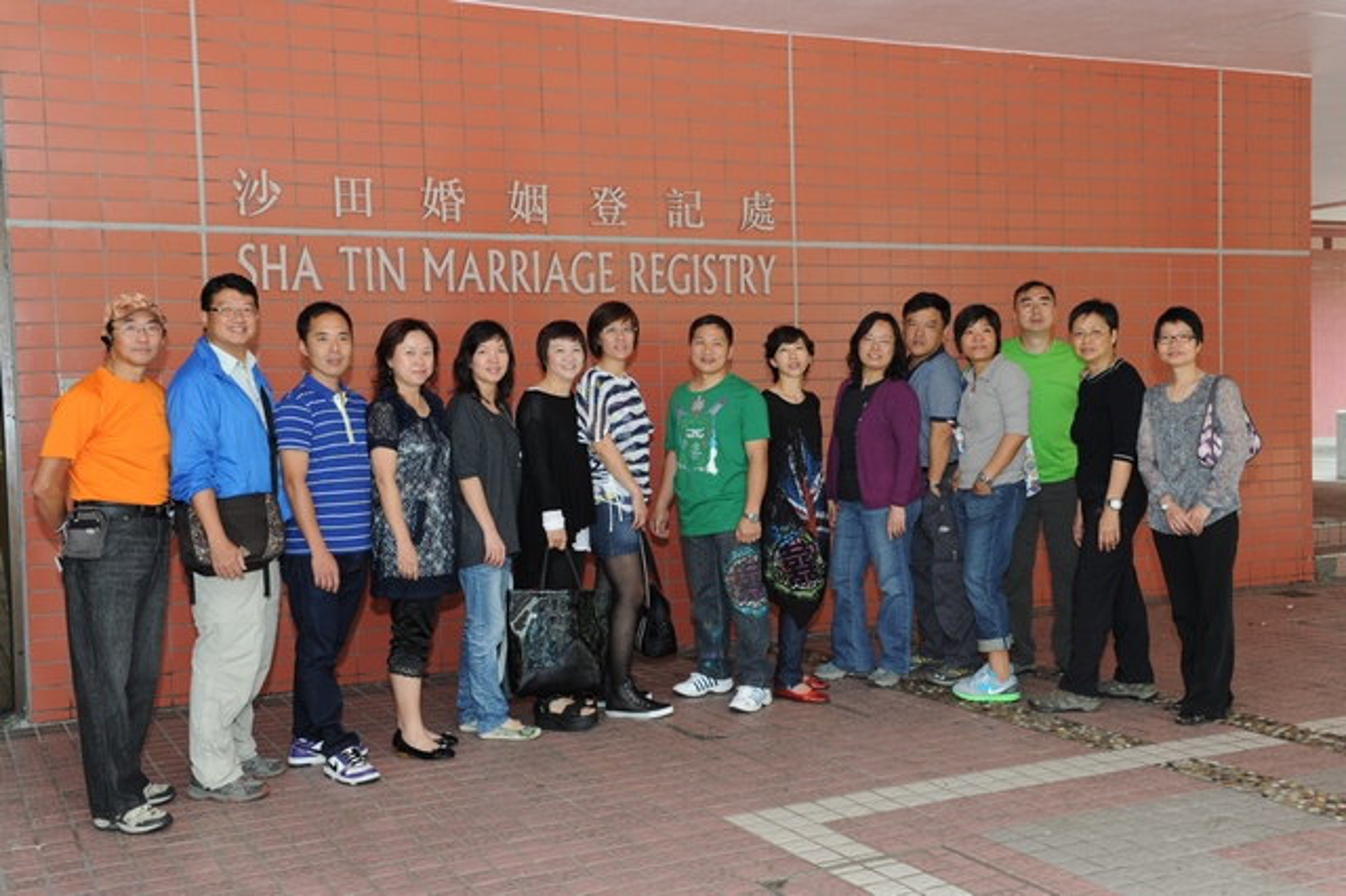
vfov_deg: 33.4
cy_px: 448
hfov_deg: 48.5
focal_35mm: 40
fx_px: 1495
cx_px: 673
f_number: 8
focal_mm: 40
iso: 800
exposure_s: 1/60
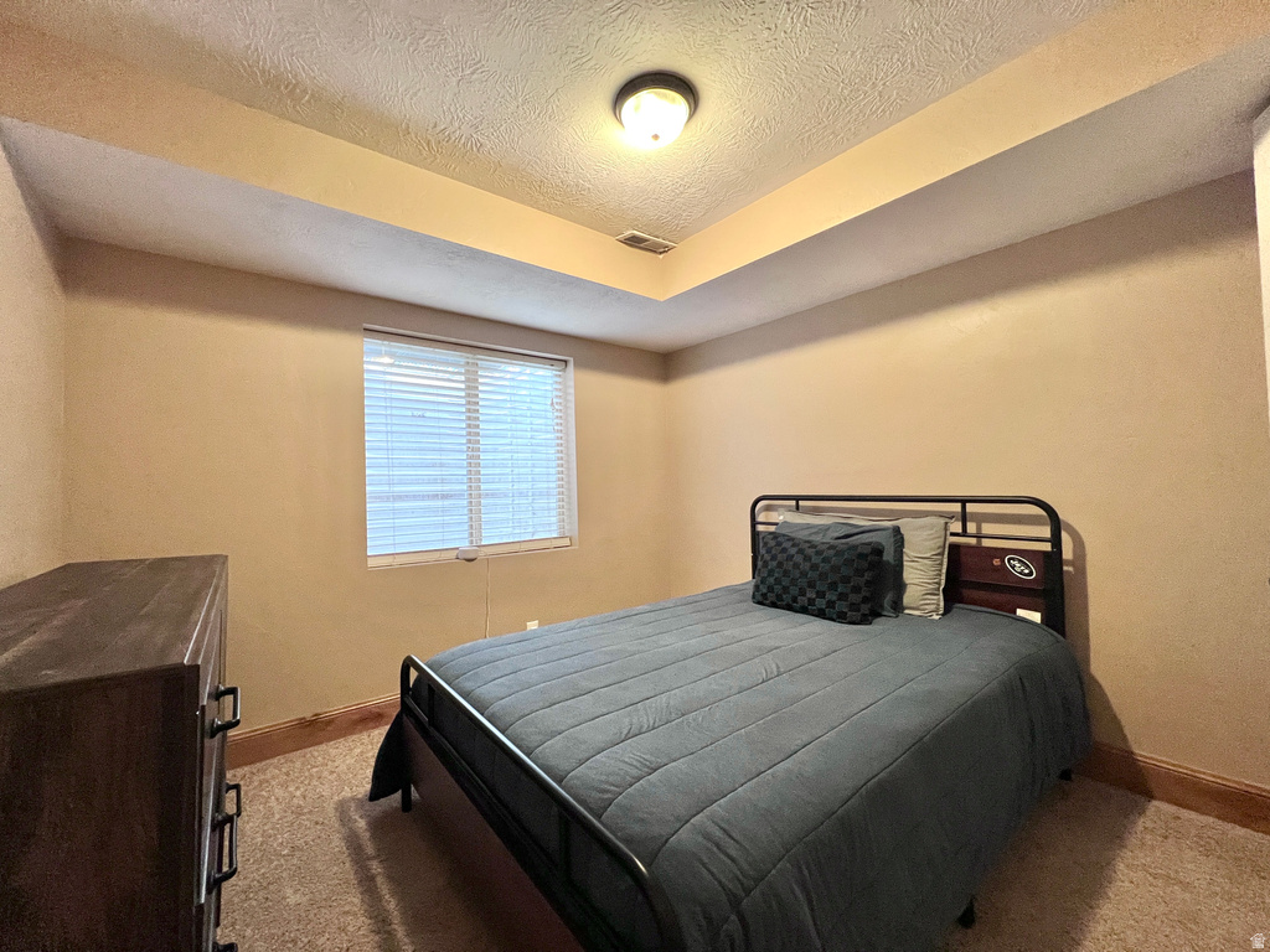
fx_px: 477
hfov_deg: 106.2
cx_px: 635
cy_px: 476
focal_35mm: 13
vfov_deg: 89.9
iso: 400
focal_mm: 1.57
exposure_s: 1/60
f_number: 1.8
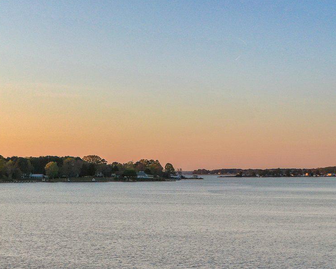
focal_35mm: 72
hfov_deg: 26.2
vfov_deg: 20.4
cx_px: 232
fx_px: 716
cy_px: 289
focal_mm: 10.26
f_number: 3.2
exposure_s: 1/20
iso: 100
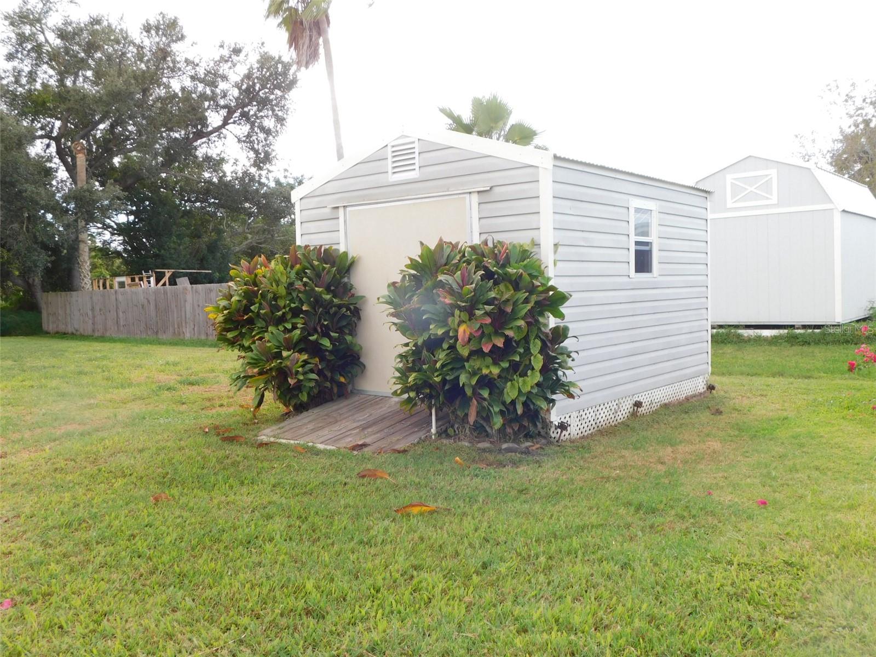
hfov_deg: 60.0
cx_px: 438
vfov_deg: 46.8
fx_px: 759
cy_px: 328
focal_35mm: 30
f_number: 3.2
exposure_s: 1/200
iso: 125
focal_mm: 5.3
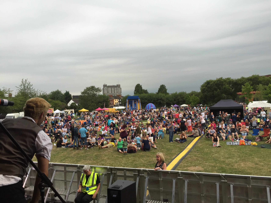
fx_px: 227
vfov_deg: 48.2
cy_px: 102
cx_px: 136
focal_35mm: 29
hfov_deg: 61.7
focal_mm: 4.15
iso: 32
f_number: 2.2
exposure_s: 1/100
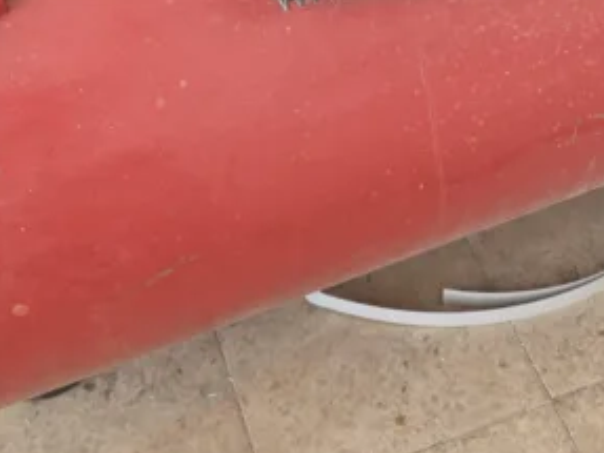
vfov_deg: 18.4
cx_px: 486
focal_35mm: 77
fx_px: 1343
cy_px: -38
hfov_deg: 24.9
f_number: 1.7
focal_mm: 6.3
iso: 80
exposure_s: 1/180
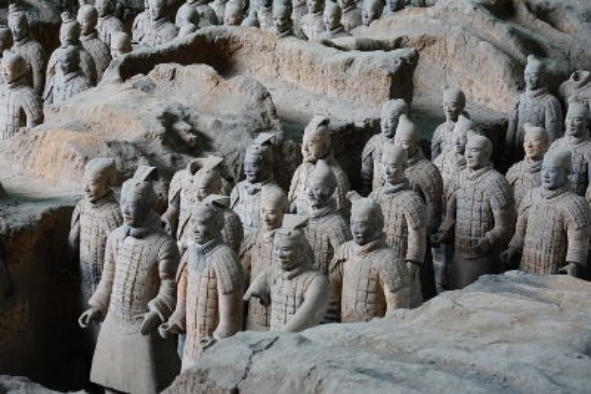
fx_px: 2217
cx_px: 296
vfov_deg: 10.2
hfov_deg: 15.2
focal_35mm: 135
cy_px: 197
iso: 3200
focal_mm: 90
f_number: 5.6
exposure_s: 1/125
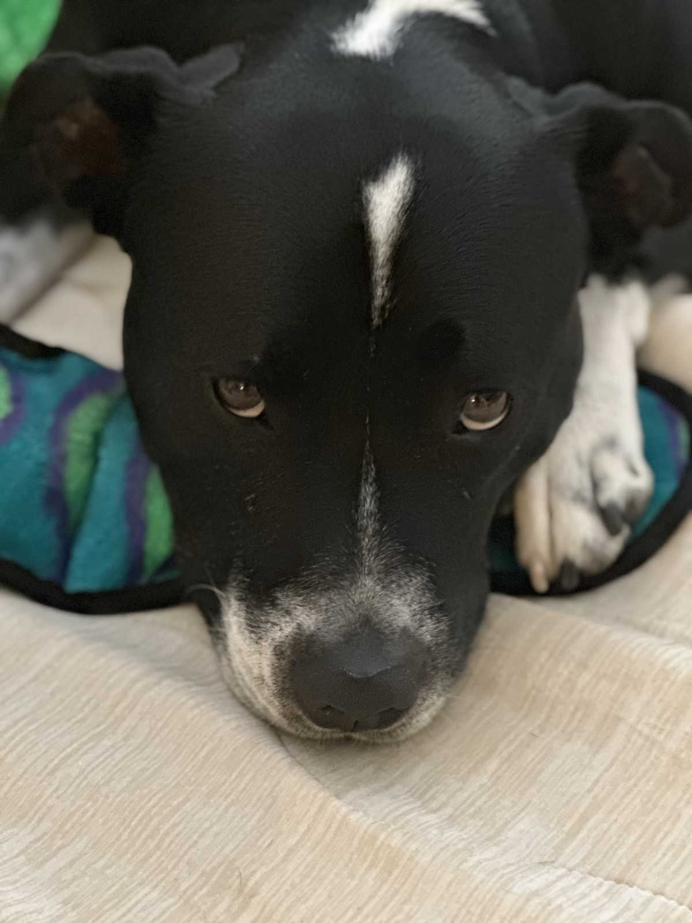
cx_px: 346
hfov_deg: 19.1
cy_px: 462
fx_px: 2052
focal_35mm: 77
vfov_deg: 25.3
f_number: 2.8
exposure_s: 1/15
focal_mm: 9
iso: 1250
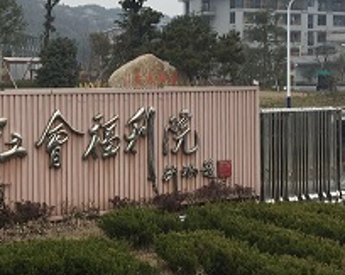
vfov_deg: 22.4
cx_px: 20
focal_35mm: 68
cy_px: 115
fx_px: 694
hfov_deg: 26.7
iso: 32
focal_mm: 4.15
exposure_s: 1/989
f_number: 2.2
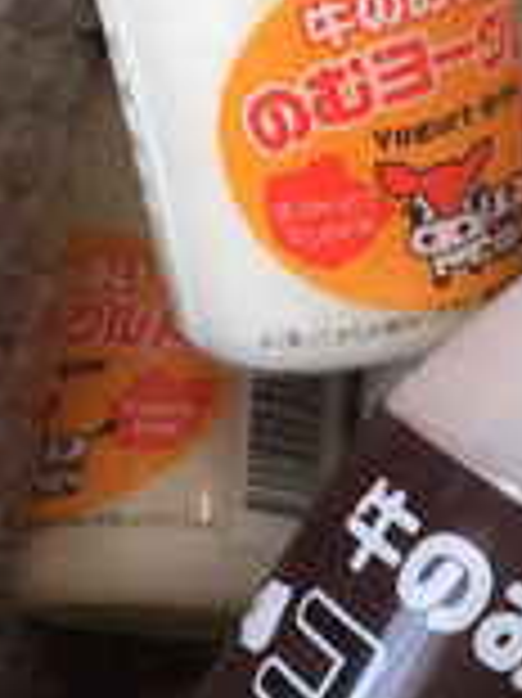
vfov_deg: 26.0
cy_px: 347
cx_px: 382
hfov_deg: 19.5
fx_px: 1510
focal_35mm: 75
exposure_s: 1/60
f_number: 2.2
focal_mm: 4.15
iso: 25
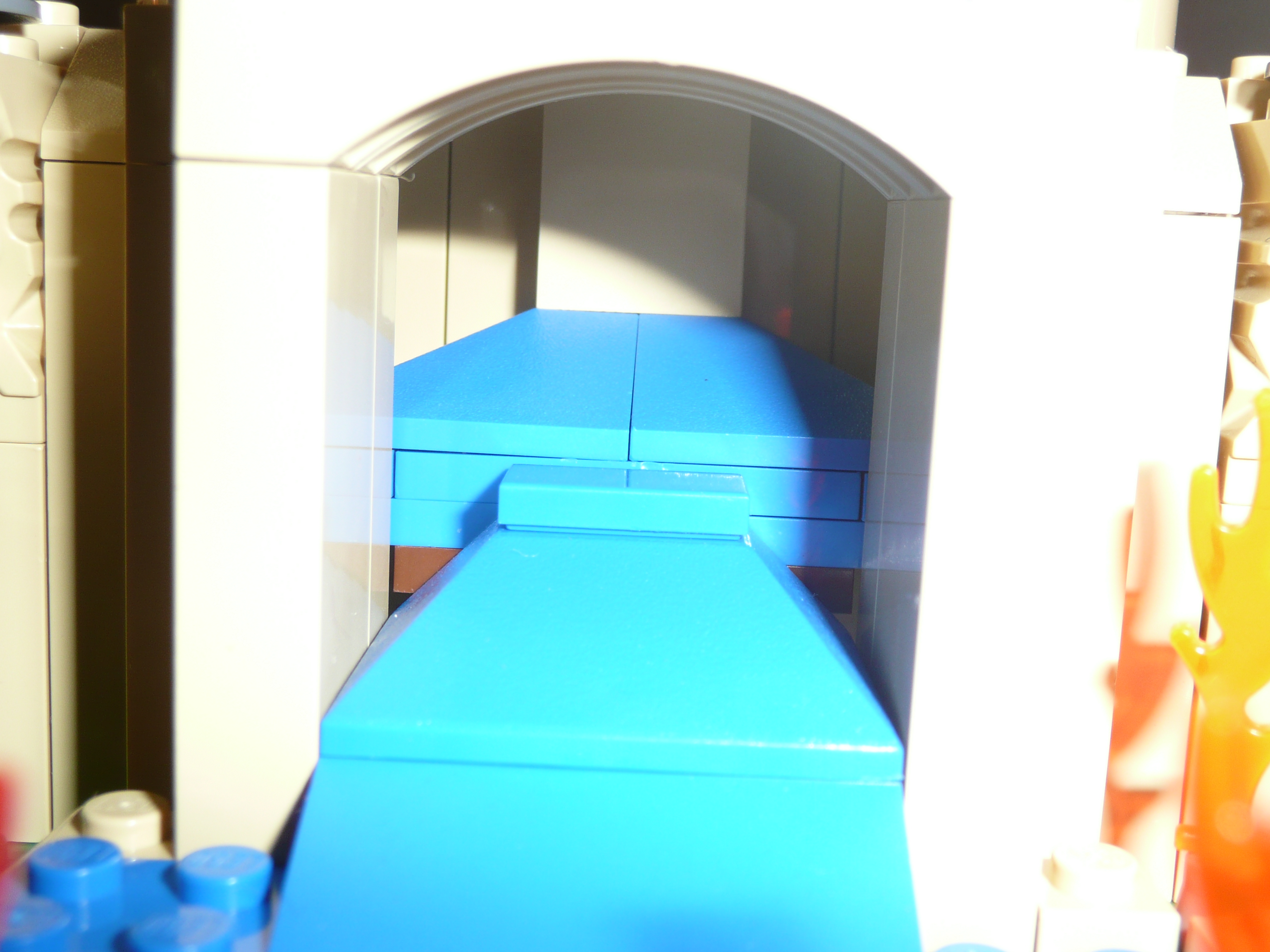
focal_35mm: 43
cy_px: 476
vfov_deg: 33.6
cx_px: 635
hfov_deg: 43.9
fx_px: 1578
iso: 100
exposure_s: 1/30
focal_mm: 7
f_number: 4
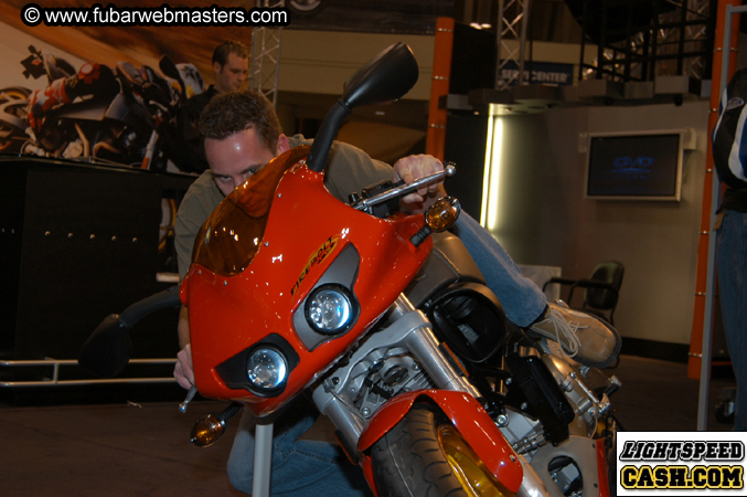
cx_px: 374
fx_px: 1088
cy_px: 248
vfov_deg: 25.7
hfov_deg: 37.9
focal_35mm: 52
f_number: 5
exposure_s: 1/60
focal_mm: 35
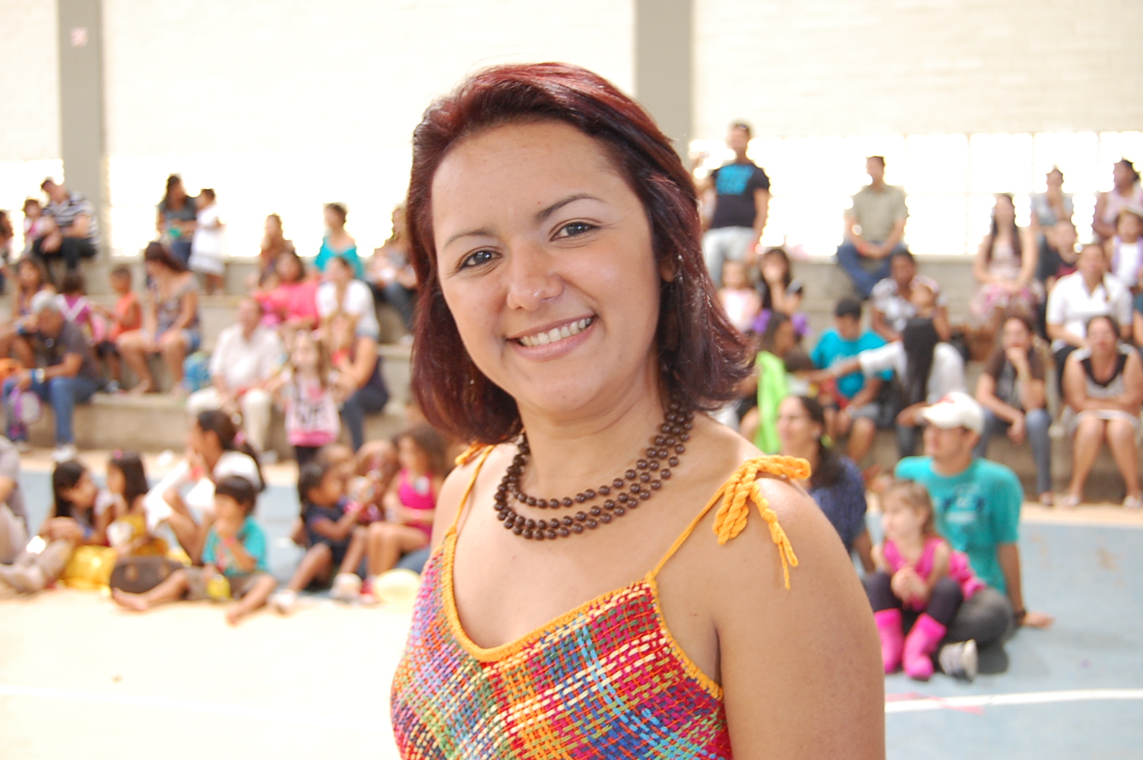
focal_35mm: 42
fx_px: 1332
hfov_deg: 46.4
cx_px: 572
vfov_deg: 31.8
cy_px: 380
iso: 800
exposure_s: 1/20
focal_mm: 28
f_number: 4.2
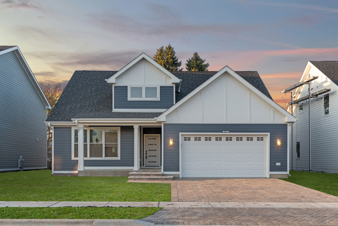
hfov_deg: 55.8
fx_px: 319
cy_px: 113
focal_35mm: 34
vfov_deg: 38.9
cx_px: 169
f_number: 5.6
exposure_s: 1/250
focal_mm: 34
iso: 250
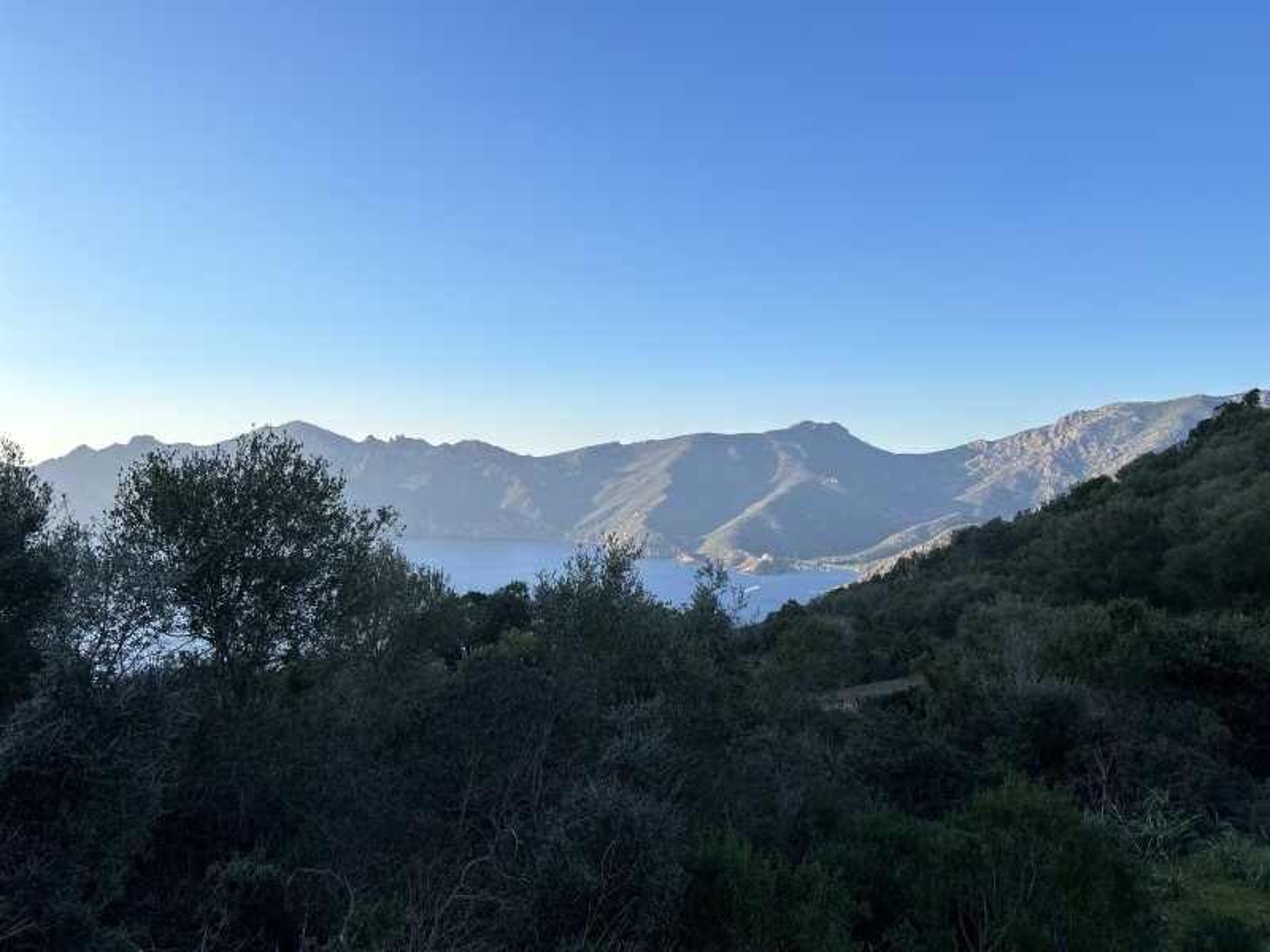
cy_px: 476
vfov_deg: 53.1
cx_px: 635
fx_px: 954
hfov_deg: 67.3
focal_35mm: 26
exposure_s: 1/2457
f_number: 1.5
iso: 50
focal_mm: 5.7
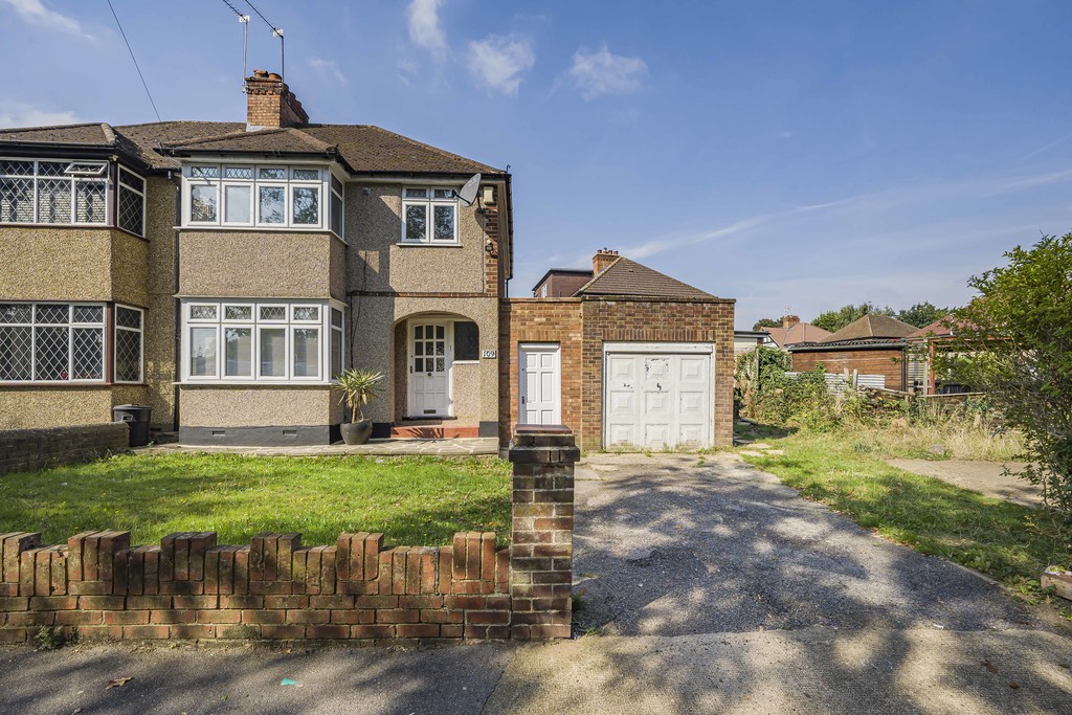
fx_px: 417
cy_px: 358
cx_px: 536
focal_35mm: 14
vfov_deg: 81.2
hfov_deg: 104.2
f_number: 9
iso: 250
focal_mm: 14
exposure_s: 1/1000
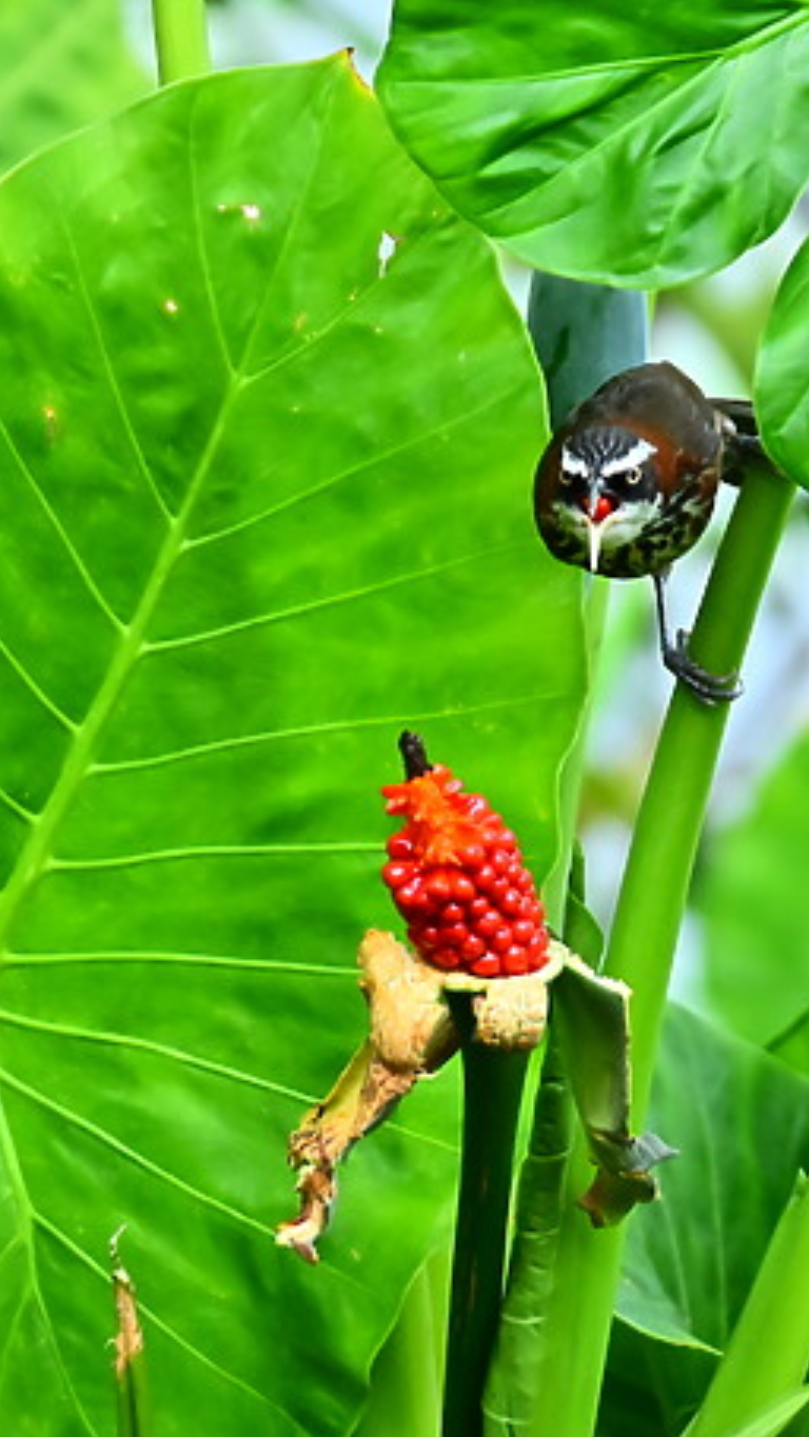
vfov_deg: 5.1
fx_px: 16128
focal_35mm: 423
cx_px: 332
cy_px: 685
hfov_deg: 2.9
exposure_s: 1/2500
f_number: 5.6
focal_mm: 170
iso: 1800
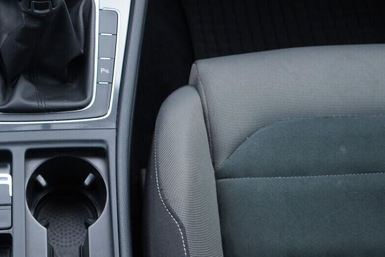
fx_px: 706
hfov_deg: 29.4
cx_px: 48
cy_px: 144
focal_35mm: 66
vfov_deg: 20.6
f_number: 2.8
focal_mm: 24
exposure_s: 1/40
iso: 320
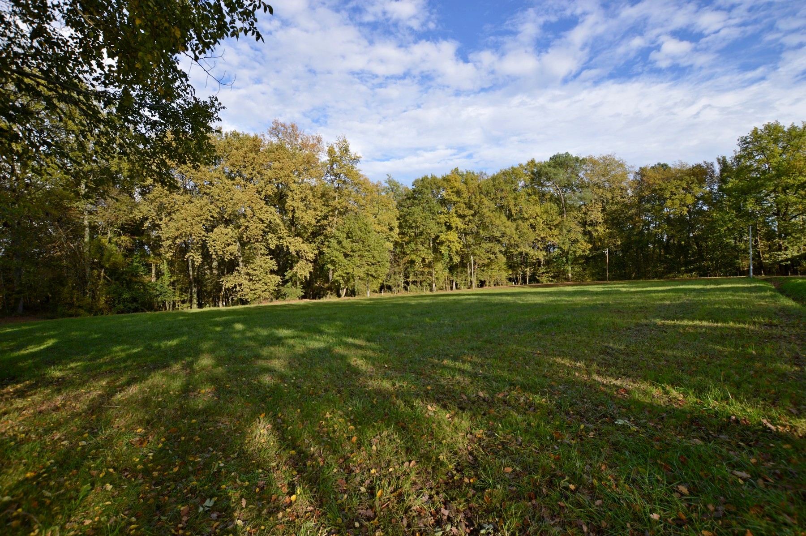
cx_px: 403
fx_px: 336
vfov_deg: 77.2
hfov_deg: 100.4
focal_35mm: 15
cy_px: 268
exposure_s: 1/200
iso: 100
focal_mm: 10
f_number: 7.1
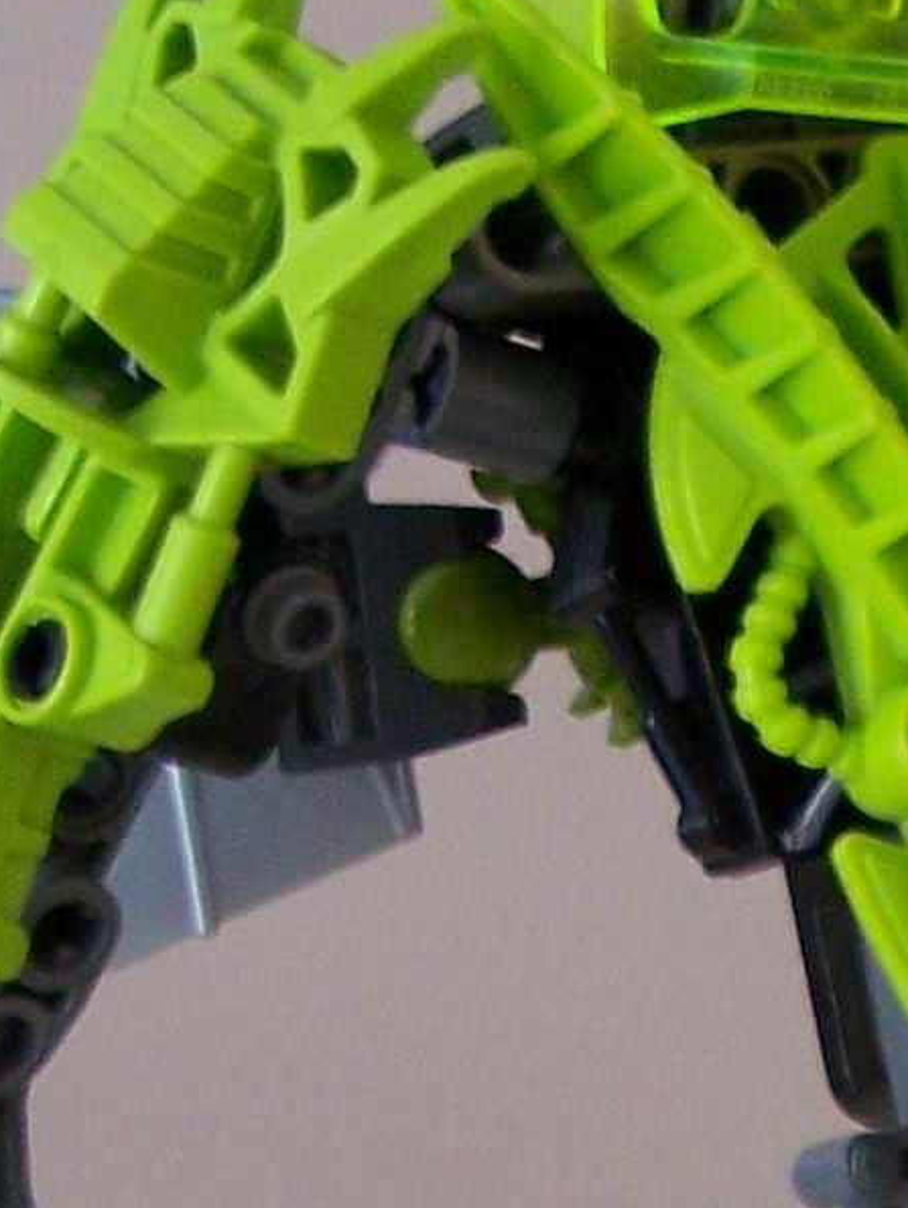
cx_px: 849
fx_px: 6324
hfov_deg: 8.2
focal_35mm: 181
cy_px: 1196
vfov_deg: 10.8
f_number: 2.8
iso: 160
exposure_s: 1/13
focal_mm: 6.3
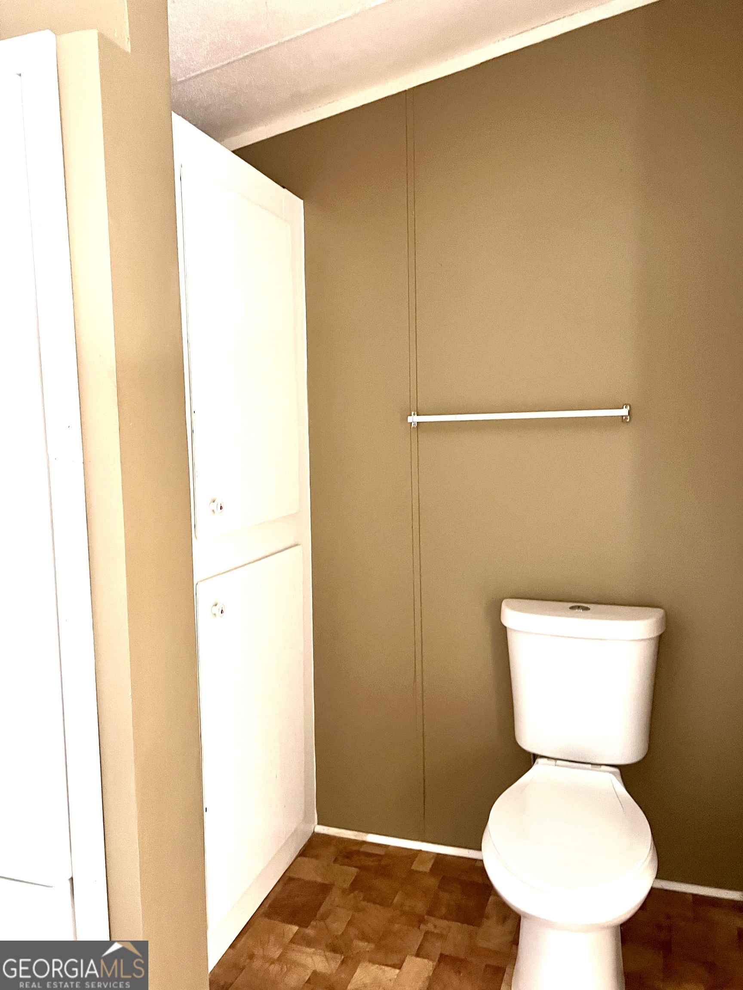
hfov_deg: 53.1
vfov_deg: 67.3
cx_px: 372
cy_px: 495
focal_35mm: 26
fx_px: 744
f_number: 1.5
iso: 500
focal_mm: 5.7
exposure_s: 1/40
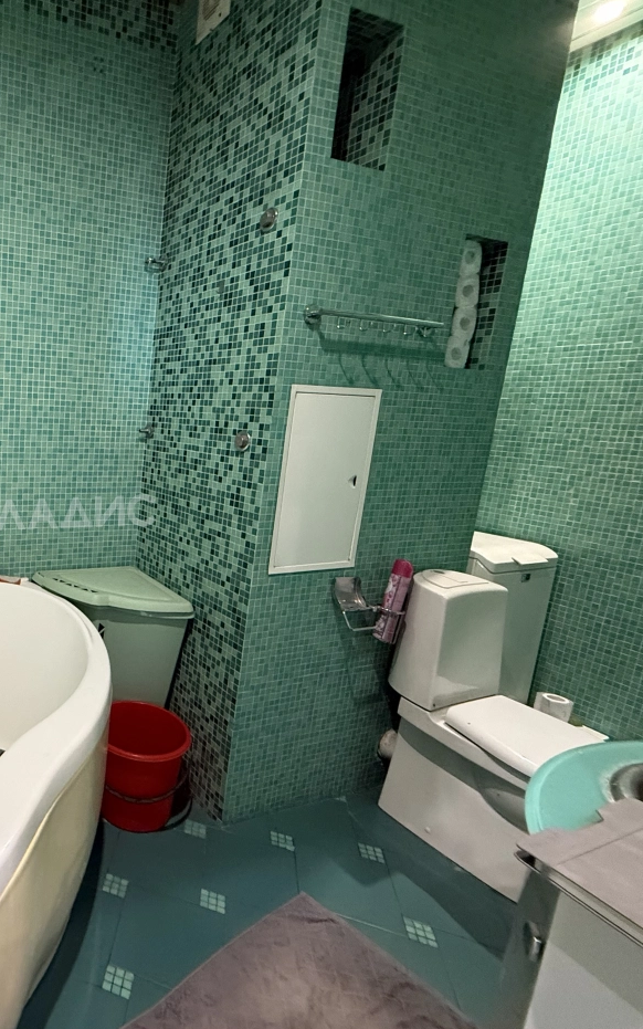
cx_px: 29
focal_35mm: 20
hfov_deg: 50.5
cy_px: 511
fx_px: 561
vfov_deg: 85.1
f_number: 2.2
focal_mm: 2.22
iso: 500
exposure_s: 1/50
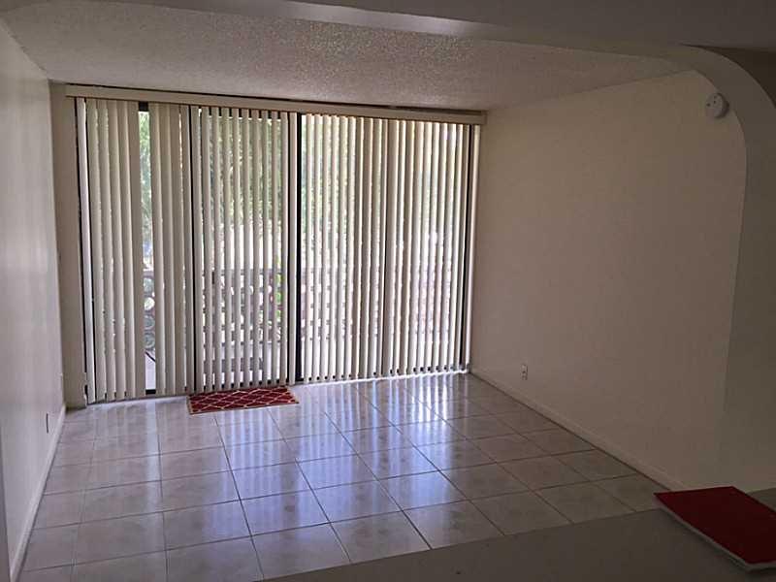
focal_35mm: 29
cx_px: 388
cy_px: 291
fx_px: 650
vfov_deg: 48.2
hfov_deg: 61.7
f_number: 2.2
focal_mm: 4.15
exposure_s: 1/120
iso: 64
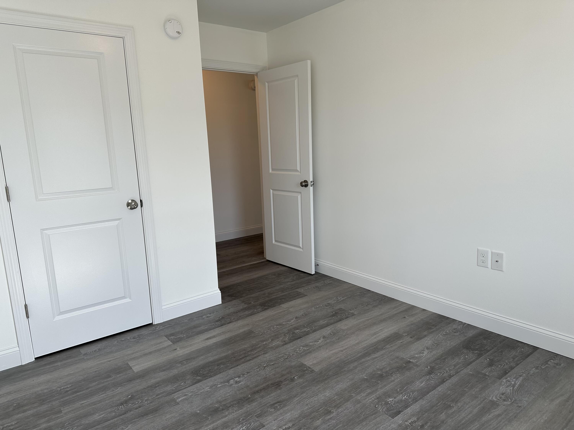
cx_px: 287
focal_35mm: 24
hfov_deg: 71.6
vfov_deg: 56.8
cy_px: 215
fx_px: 398
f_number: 1.78
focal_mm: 6.86
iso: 80
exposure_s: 1/298
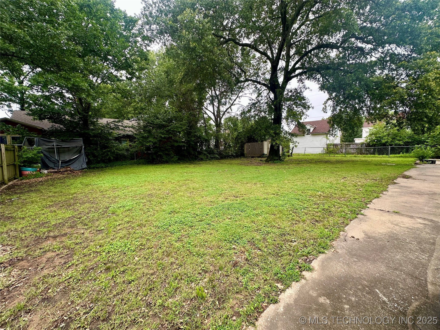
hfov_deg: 102.1
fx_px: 178
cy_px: 165
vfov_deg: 85.7
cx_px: 220
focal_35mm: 14
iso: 40
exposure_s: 1/109
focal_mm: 2.22
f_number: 2.2
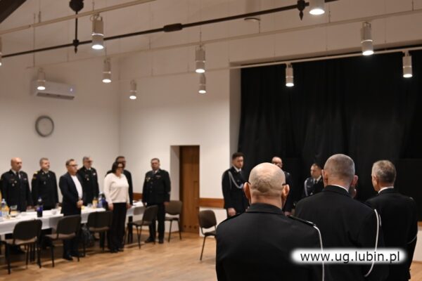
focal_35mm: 42
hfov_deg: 46.4
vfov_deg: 31.9
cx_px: 211
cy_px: 140
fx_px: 492
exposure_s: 1/125
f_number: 2.8
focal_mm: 28
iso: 1250
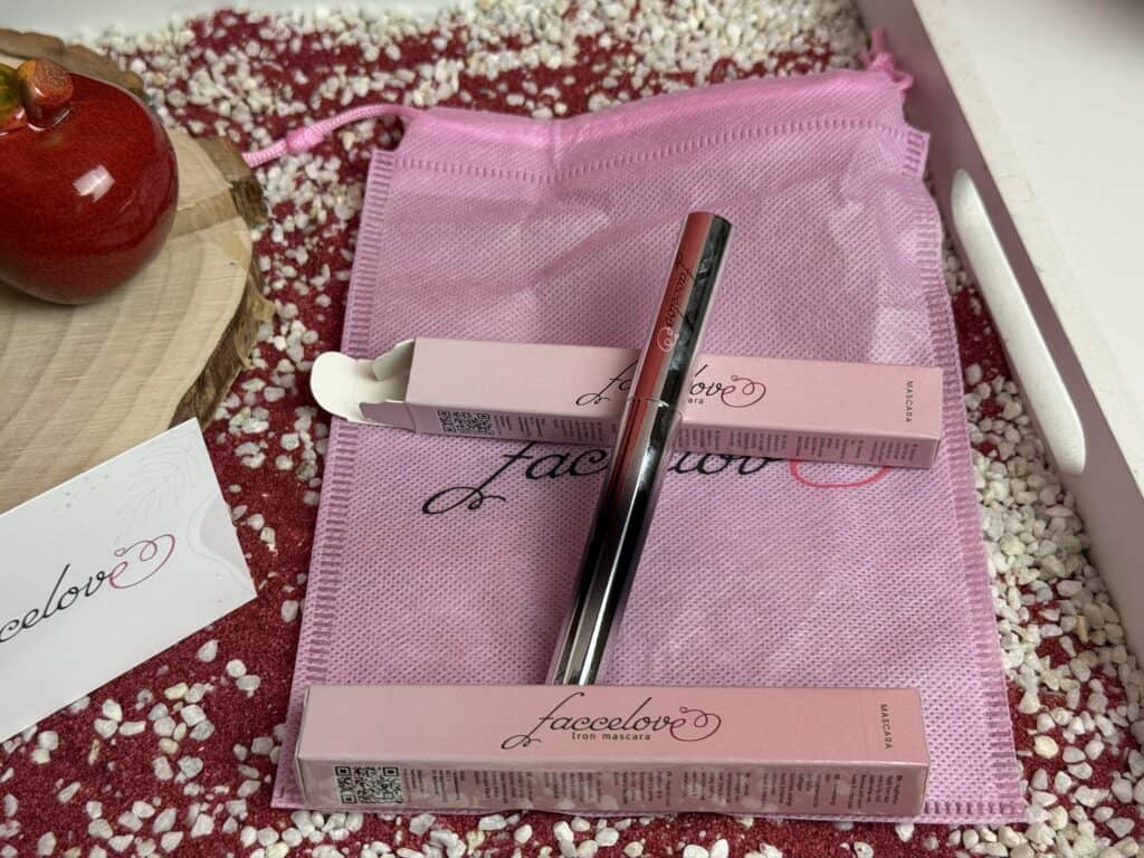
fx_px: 1586
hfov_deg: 39.7
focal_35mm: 48
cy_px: 429
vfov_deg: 30.3
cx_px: 572
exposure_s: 1/100
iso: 80
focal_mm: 6.76
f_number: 1.78
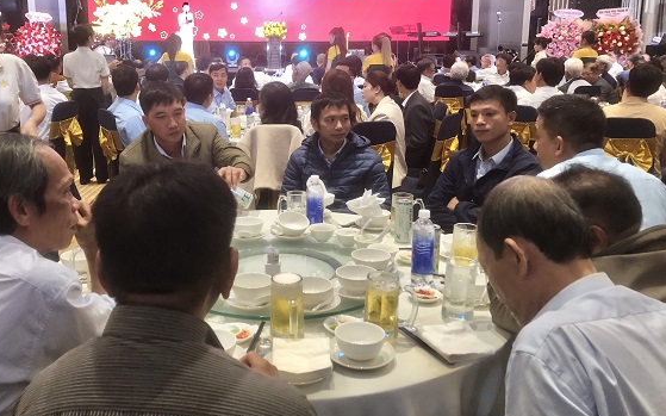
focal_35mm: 34
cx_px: 287
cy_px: 176
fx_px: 617
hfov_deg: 56.5
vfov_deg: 37.2
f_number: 1.8
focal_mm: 3.99
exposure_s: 1/17
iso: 64
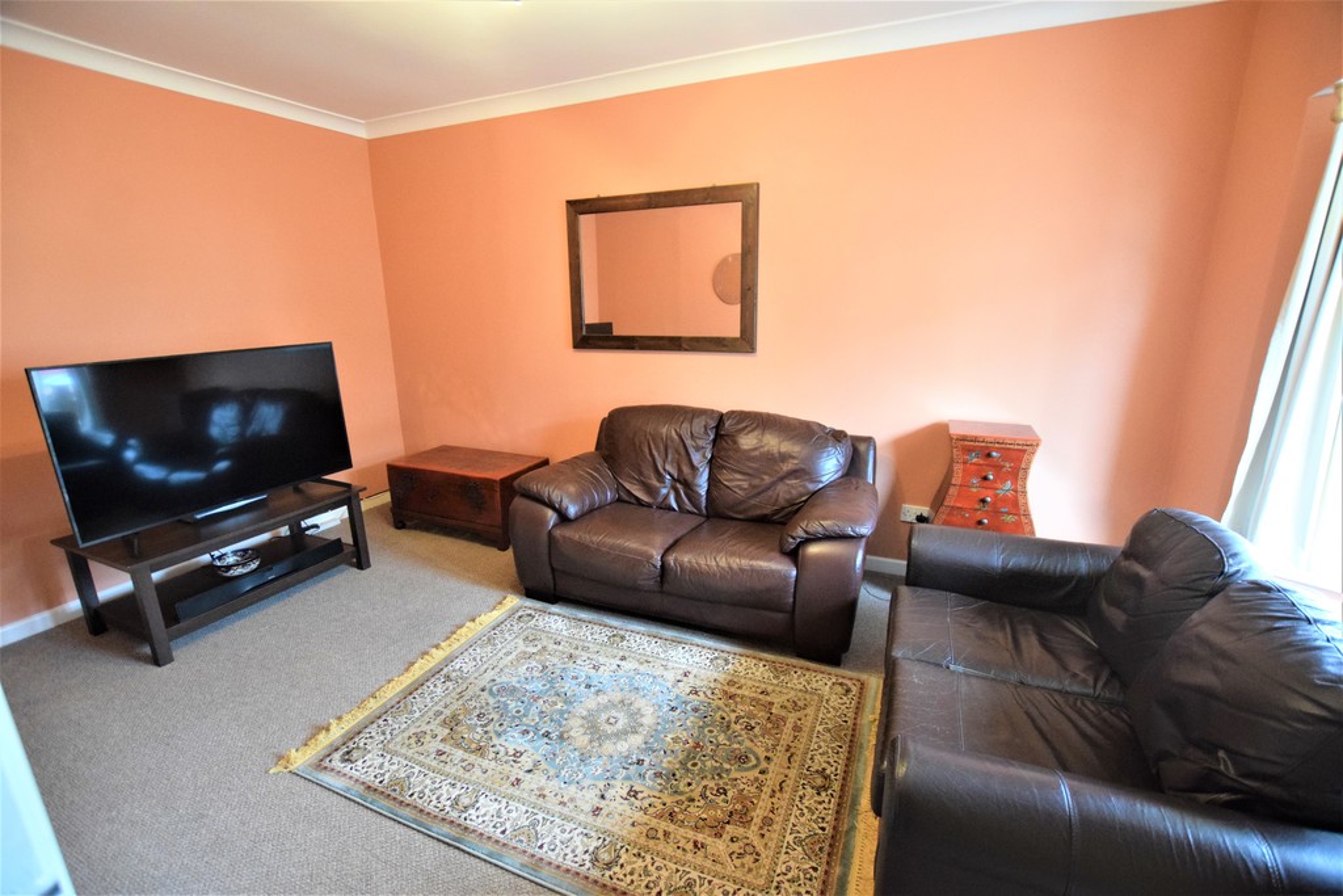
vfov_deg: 77.3
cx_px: 672
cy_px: 448
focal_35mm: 15
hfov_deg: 100.4
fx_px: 560
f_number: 3.5
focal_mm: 10
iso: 3200
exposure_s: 1/60
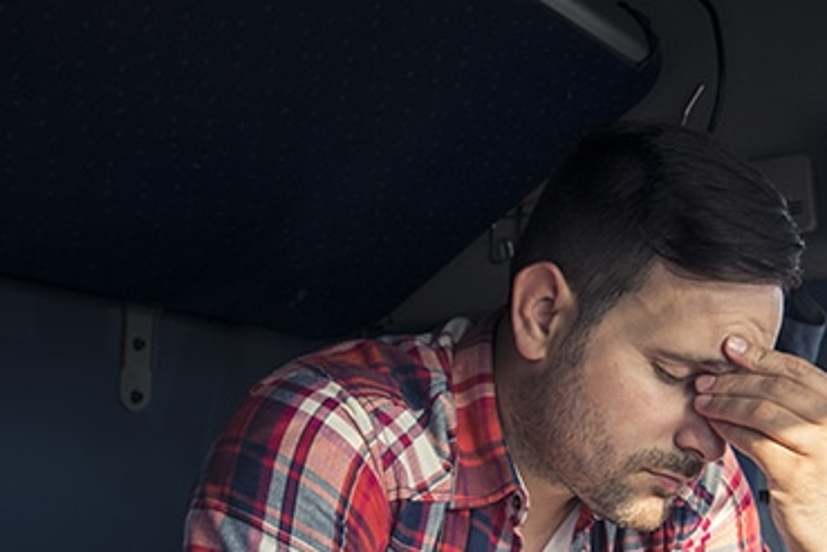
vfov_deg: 20.5
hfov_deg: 29.9
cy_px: 486
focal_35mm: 65
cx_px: 710
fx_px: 1493
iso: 250
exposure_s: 1/200
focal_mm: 20
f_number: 7.1
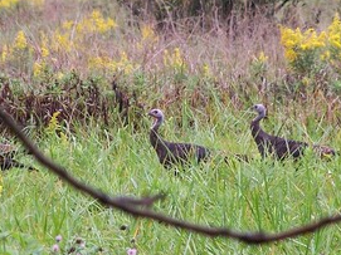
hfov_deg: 3.1
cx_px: 170
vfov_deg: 2.3
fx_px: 6361
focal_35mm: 646
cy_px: 124
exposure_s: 1/125
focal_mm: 51
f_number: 3.6
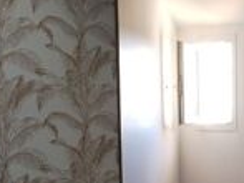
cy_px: 135
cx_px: 194
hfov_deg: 20.4
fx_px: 669
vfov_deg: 15.5
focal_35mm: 95
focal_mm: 4.75
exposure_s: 1/60
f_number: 1.8
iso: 197
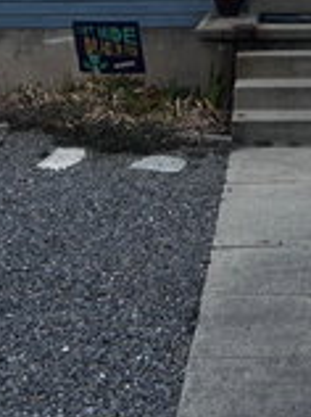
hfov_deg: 18.2
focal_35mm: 79
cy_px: -161
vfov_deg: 21.7
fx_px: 949
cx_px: 306
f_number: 1.5
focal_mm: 5.7
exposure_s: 1/121
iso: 50
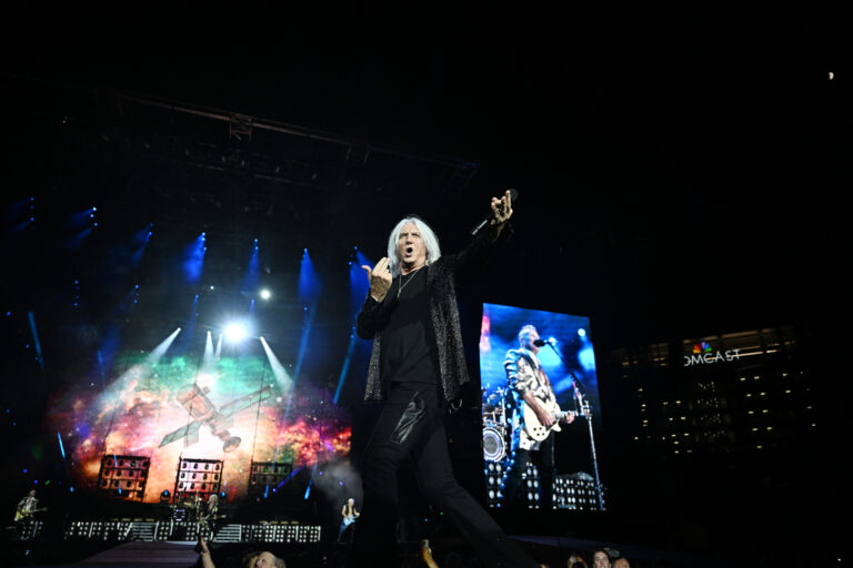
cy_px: 284
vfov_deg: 53.1
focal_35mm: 24
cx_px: 426
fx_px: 569
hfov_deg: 73.7
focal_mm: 24
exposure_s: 1/4000
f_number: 2.8
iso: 2500
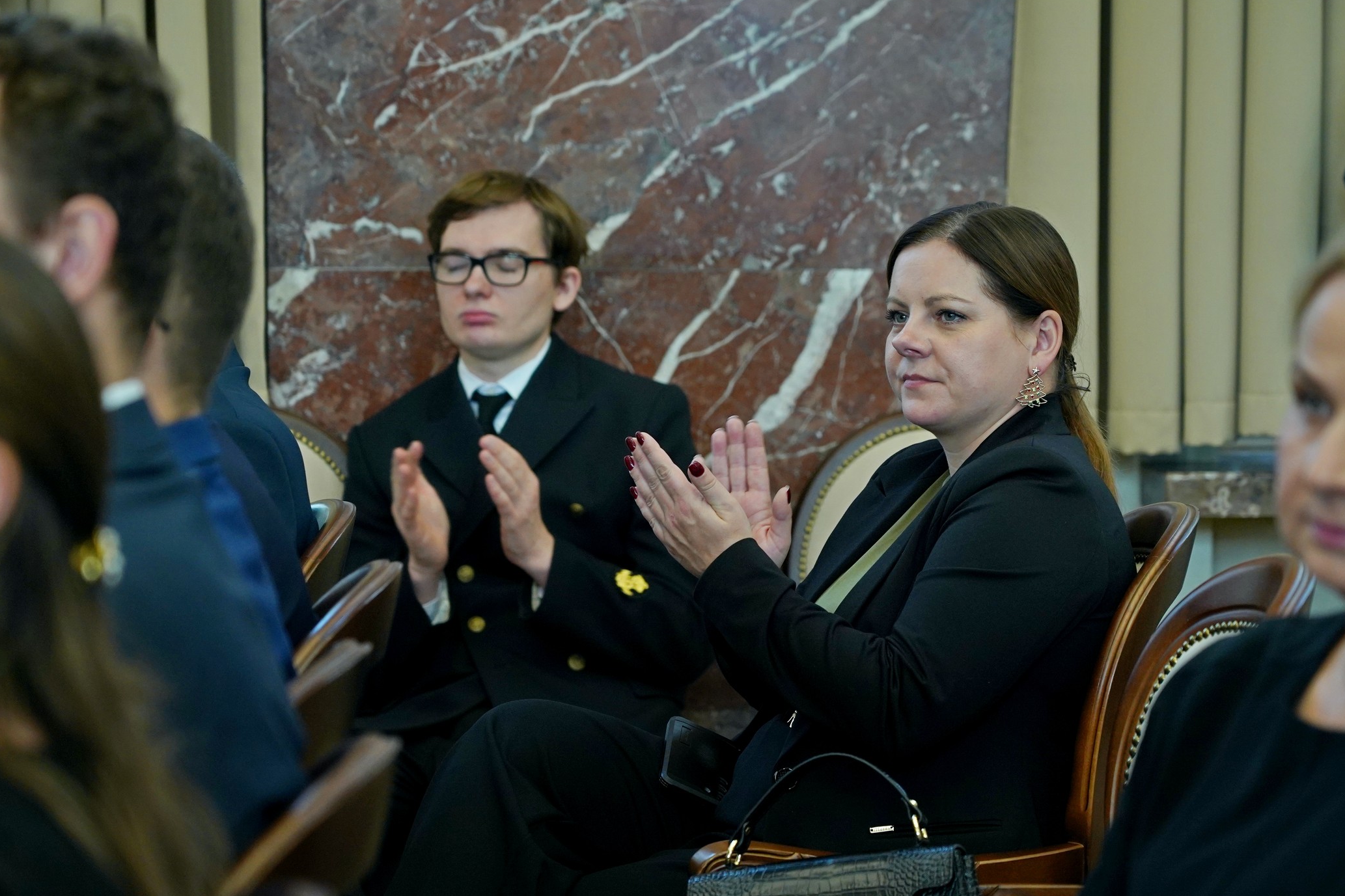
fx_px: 4557
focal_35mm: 122
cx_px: 727
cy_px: 512
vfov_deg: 11.2
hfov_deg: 16.8
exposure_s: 1/160
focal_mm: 105
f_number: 4.5
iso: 1250
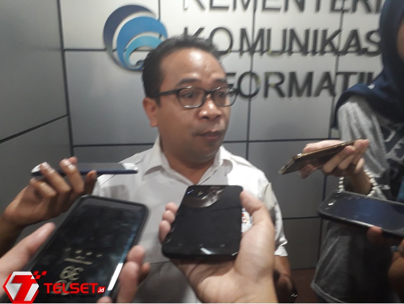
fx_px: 315
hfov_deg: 65.3
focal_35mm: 27
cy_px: 152
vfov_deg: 51.4
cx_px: 202
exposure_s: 1/25
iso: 250
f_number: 1.9
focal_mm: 3.6
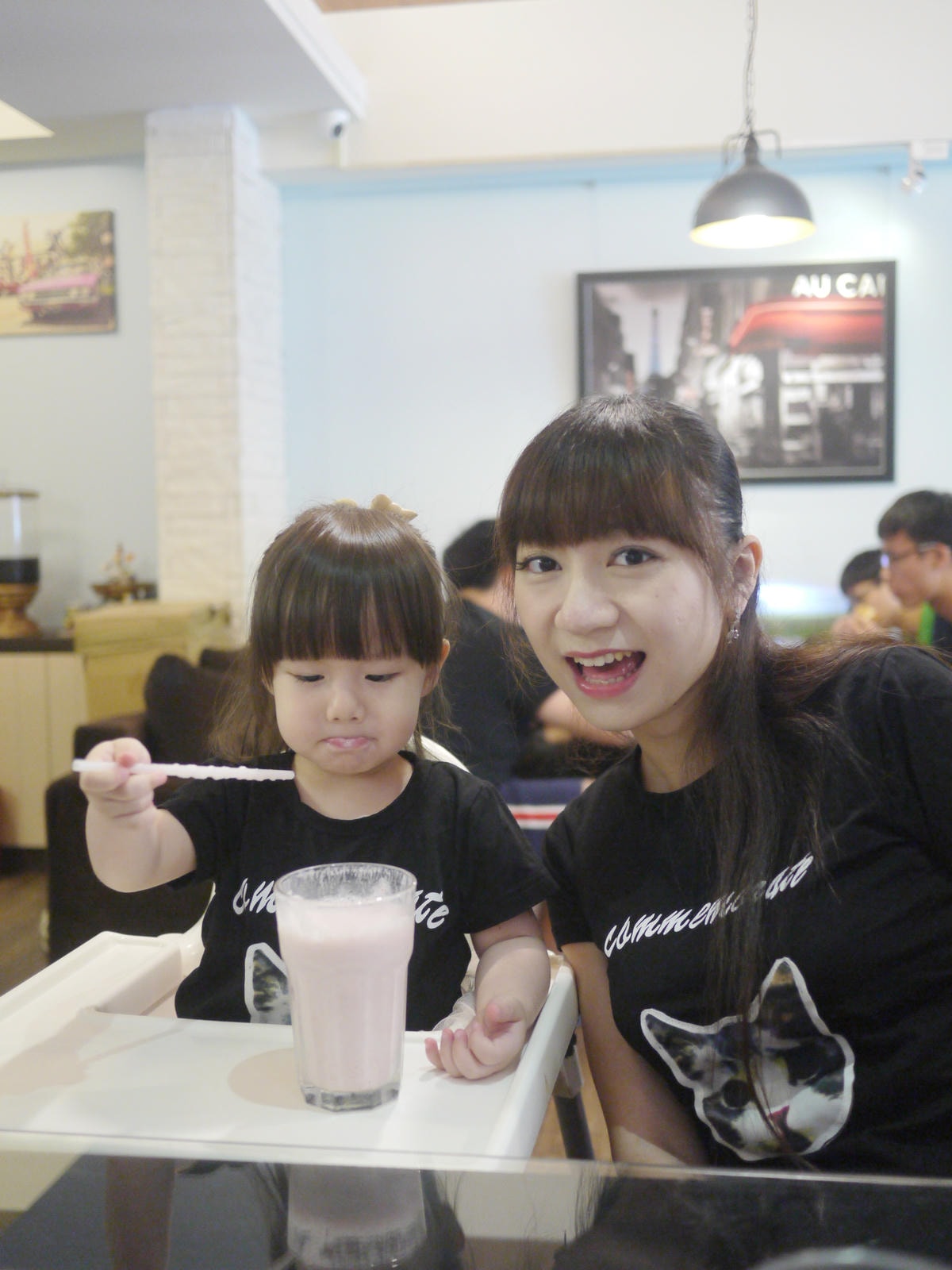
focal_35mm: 40
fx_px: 1467
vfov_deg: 46.8
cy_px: 635
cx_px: 476
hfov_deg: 36.0
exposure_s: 1/60
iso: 640
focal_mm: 20
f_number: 1.7
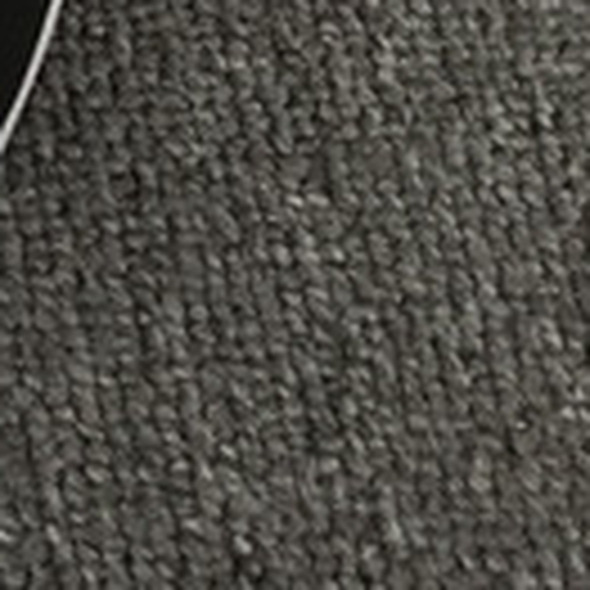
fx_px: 3625
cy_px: -844
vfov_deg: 8.5
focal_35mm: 188
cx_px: -887
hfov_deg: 8.4
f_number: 2.4
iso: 25
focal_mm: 3.3
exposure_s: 1/172
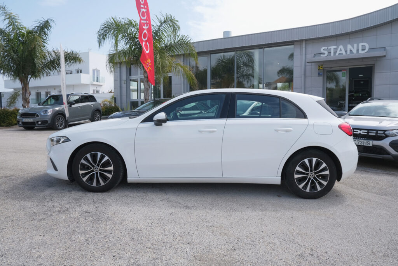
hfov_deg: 65.5
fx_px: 310
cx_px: 199
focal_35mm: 28
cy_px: 133
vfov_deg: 46.4
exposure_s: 1/250
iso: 160
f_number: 9
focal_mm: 18.6
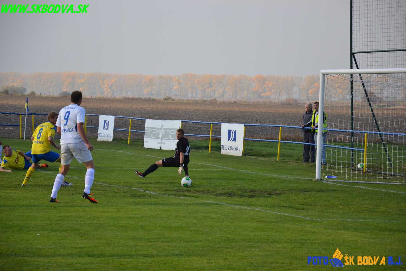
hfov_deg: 13.0
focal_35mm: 158
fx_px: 1776
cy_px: 136
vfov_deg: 8.7
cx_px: 203
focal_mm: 105
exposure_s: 1/800
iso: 400
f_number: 5.6
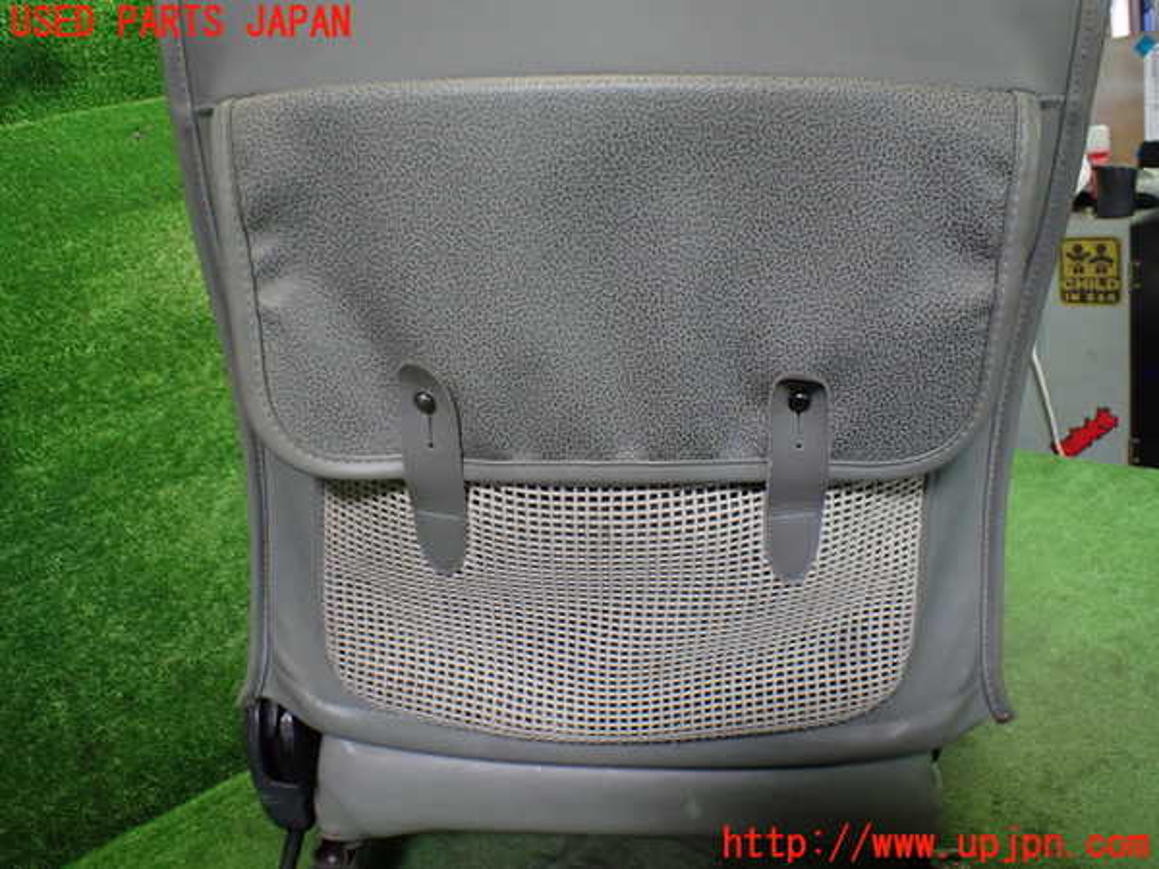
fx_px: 1004
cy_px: 434
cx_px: 580
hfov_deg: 60.0
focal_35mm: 30
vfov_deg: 46.8
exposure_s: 1/125
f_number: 2.3
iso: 640
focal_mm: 5.4
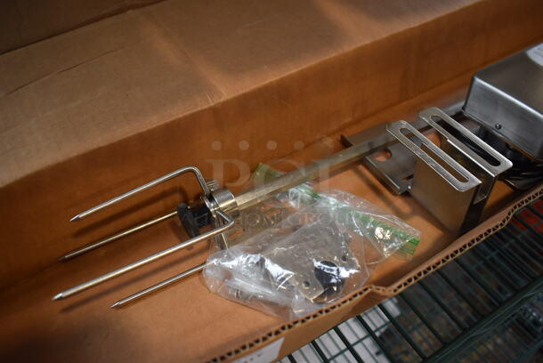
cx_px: 272
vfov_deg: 43.7
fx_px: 453
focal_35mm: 30
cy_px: 182
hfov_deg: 61.9
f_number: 3.5
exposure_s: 1/125
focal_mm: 20
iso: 800
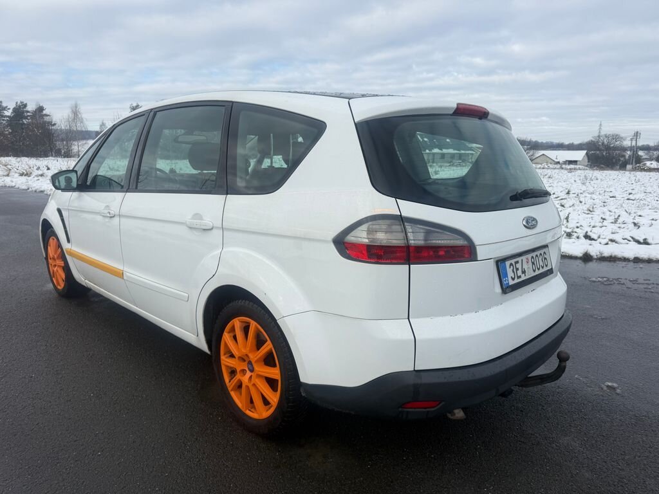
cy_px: 247
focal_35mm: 24
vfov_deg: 56.8
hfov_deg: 71.6
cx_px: 330
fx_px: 457
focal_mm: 6.76
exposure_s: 1/3953
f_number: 1.78
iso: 80
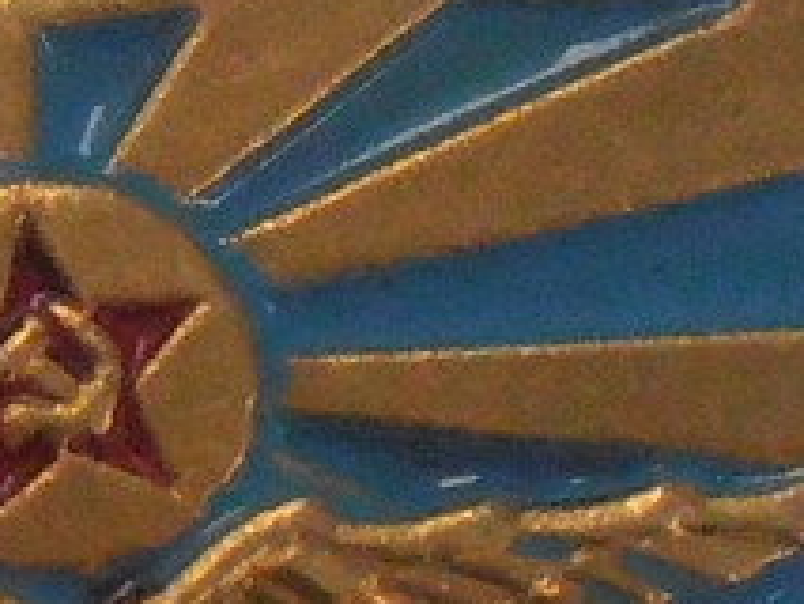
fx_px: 4299
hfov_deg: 10.6
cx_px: 66
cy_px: 1099
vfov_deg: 7.8
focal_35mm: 185
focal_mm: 6.61
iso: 800
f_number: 3.9
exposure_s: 1/250
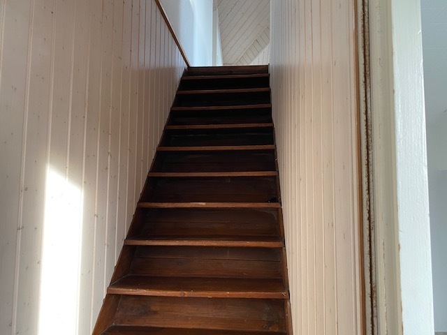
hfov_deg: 67.3
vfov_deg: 53.1
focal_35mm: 26
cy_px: 168
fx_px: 336
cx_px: 224
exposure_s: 1/60
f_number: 1.8
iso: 160
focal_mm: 4.25
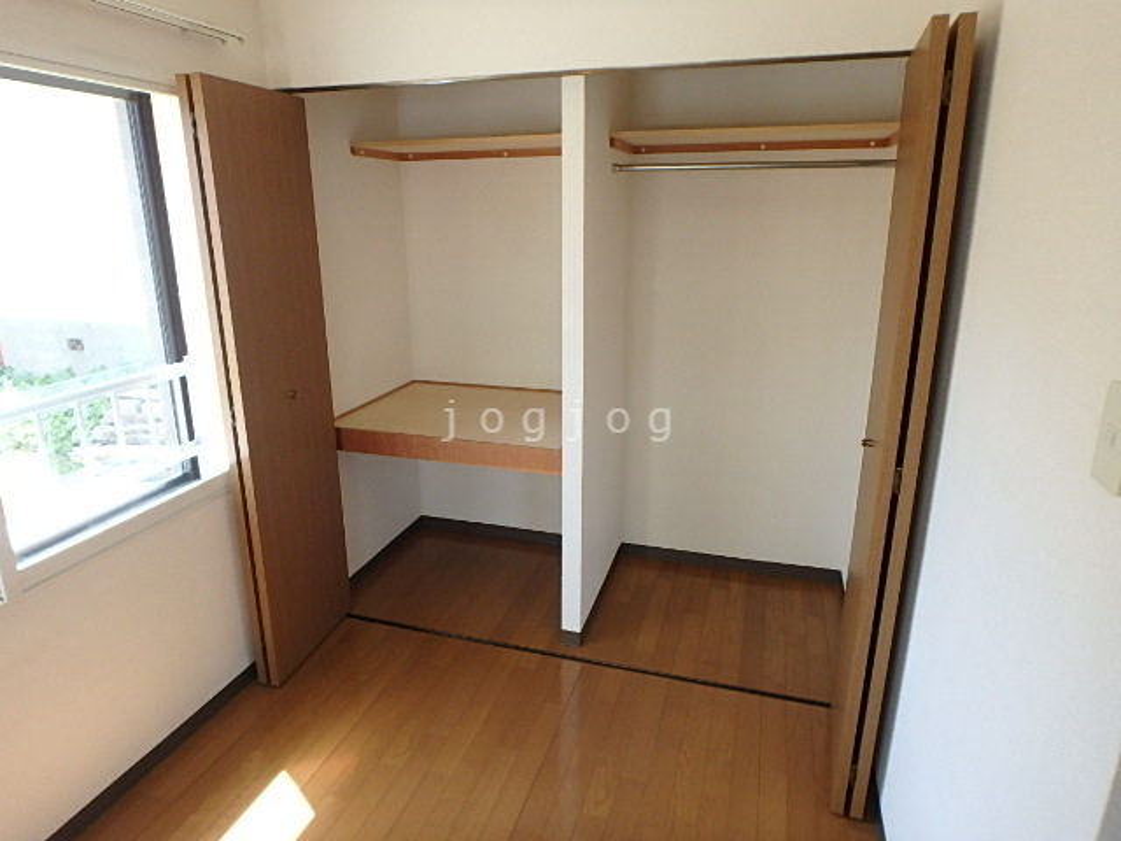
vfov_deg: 63.4
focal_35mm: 21
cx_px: 560
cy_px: 420
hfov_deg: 79.0
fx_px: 680
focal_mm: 3.7
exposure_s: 1/60
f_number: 3.5
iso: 200
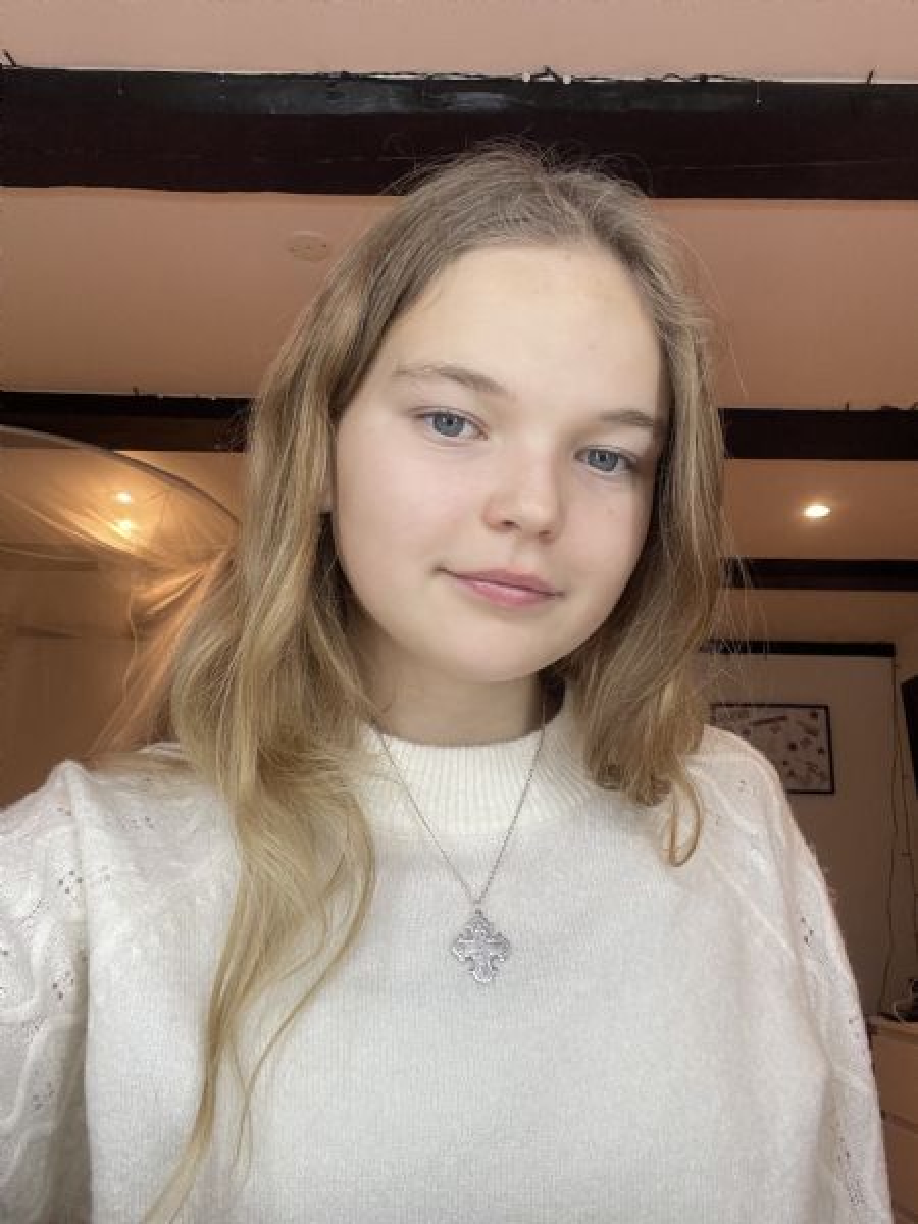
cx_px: 459
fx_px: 1061
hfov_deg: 46.8
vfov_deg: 60.0
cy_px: 612
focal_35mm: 30
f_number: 2.2
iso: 64
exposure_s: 1/50
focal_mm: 2.71
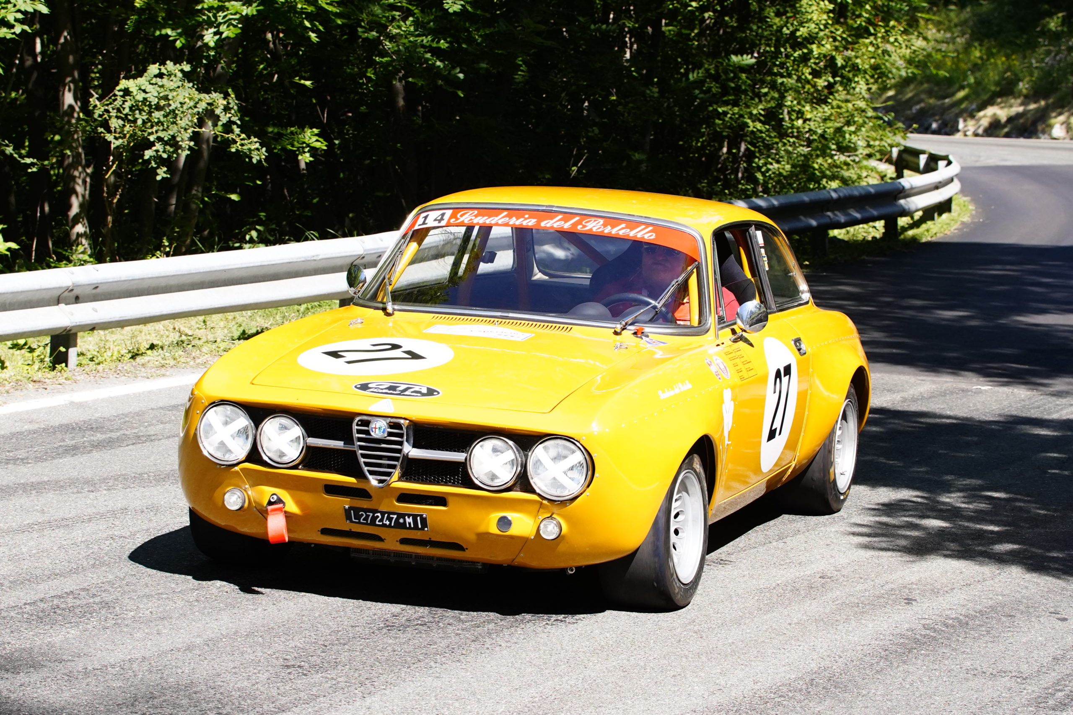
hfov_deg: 18.4
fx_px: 3308
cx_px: 536
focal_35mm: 111
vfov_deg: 12.3
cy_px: 358
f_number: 5.6
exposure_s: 1/2000
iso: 1250
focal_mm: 74
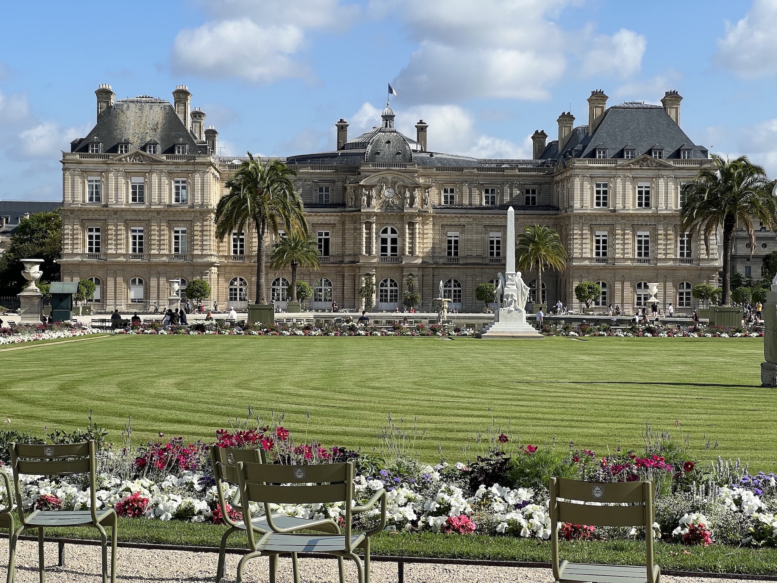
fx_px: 1728
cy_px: 292
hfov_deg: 25.3
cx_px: 388
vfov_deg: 19.1
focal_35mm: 77
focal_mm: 9
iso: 32
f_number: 2.8
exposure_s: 1/797
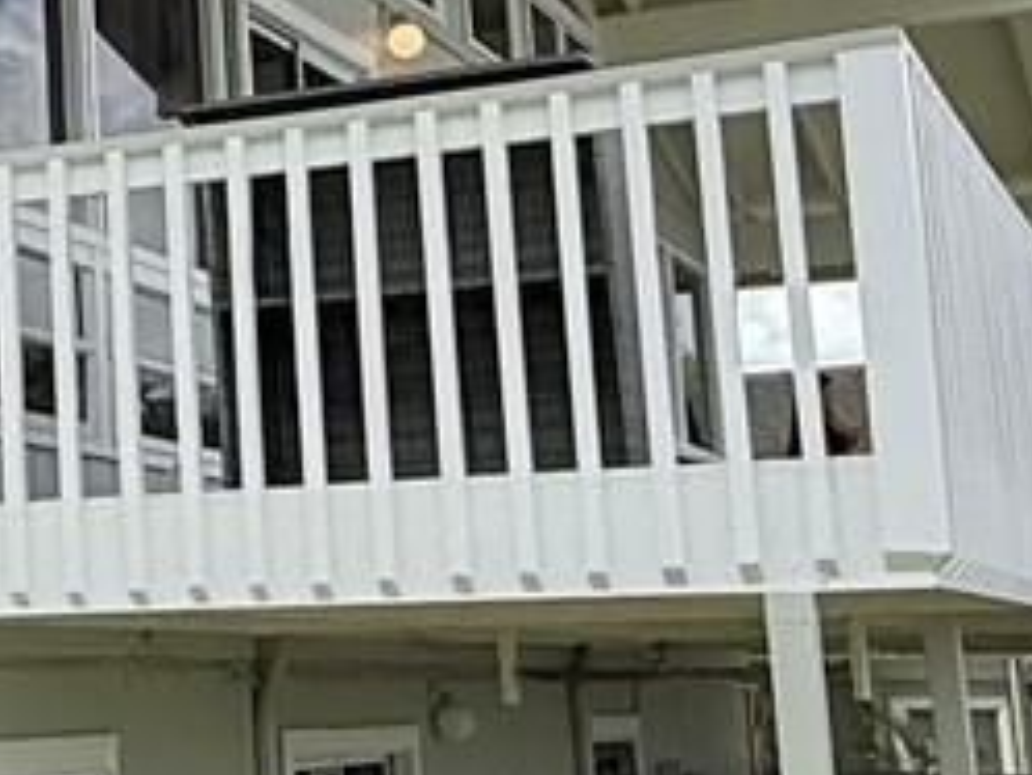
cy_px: 128
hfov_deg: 19.3
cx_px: -468
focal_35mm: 90
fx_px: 2684
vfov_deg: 16.3
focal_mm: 2.22
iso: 64
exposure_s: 1/2841
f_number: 2.2
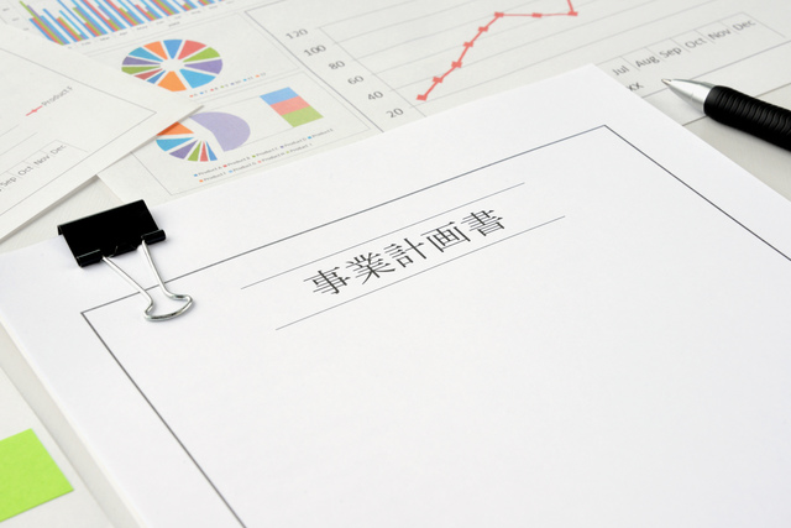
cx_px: 396
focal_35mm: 78
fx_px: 1714
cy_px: 264
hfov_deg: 26.0
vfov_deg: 17.5
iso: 640
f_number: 16
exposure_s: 1/30
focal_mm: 78
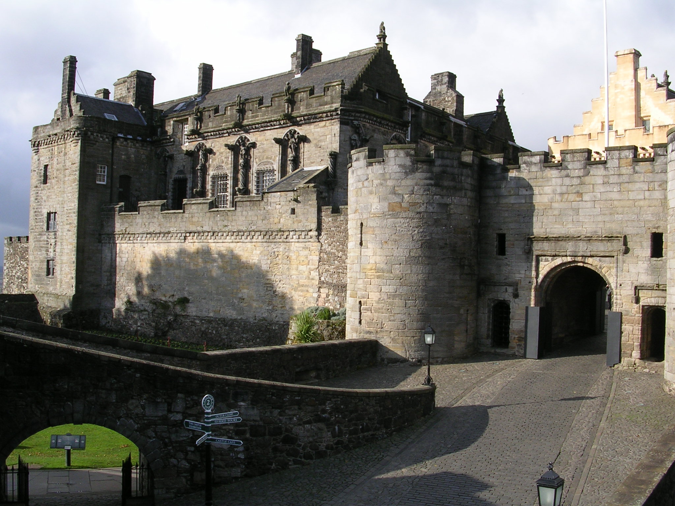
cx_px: 338
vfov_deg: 37.7
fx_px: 741
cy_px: 253
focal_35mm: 38
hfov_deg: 49.0
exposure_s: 1/210
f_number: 5.6
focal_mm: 5.8
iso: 50
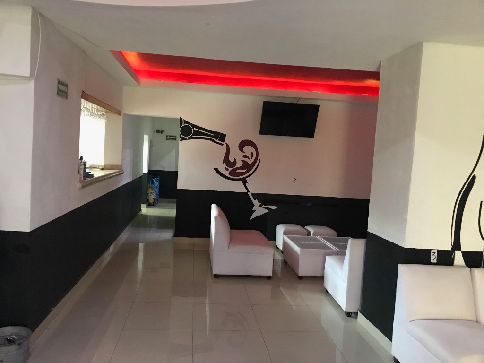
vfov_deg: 49.7
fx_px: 391
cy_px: 182
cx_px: 242
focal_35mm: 28
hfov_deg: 63.4
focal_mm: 3.99
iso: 80
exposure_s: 1/5
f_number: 1.8
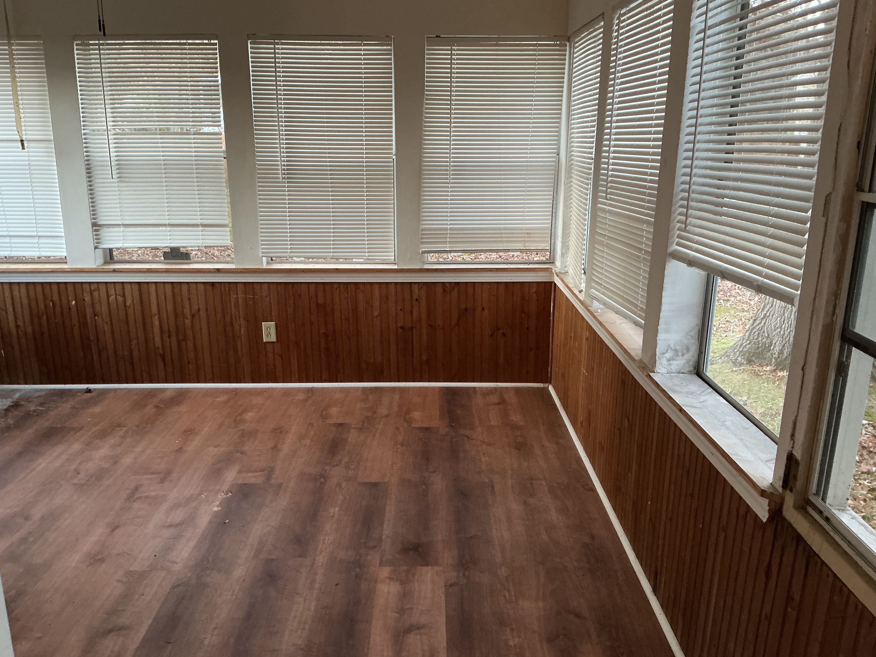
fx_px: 734
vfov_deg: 48.2
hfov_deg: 61.7
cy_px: 328
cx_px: 438
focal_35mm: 29
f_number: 1.8
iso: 200
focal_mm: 3
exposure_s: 1/40
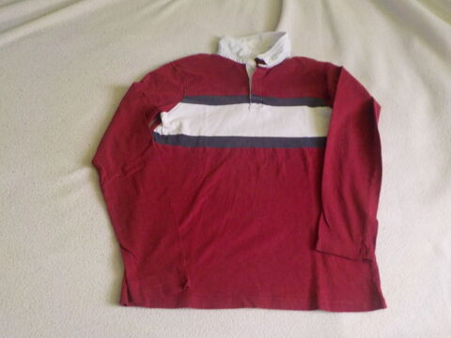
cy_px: 169
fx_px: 391
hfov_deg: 60.0
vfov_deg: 46.8
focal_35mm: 30
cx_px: 226
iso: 320
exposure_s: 1/30
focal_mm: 4.1
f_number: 3.3
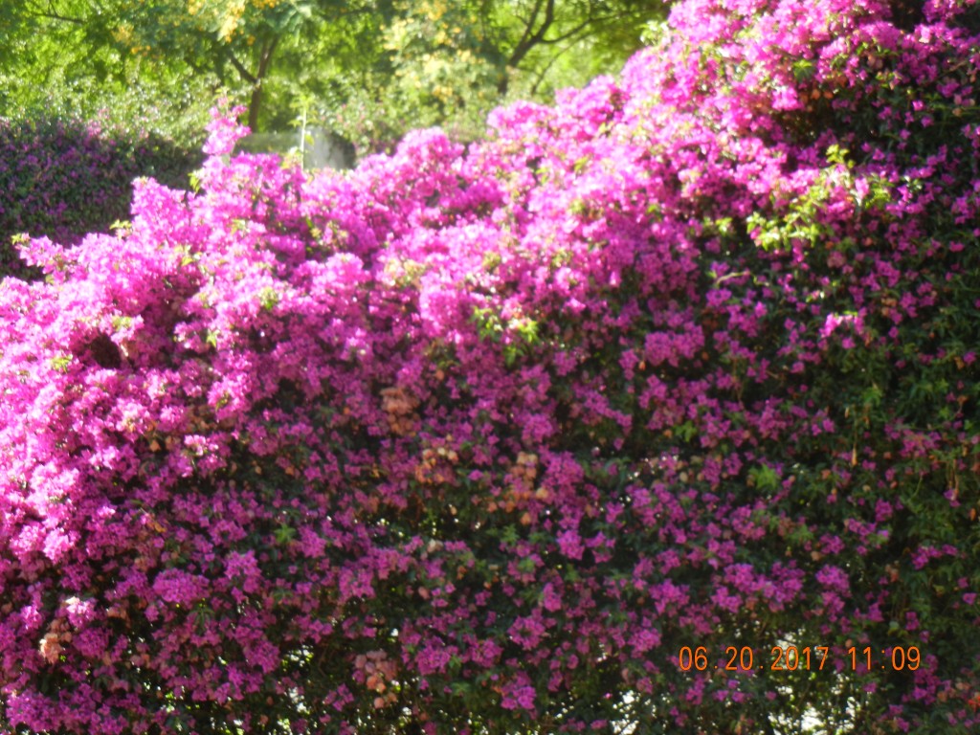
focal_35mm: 102
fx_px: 2888
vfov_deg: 14.5
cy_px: 368
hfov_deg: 19.3
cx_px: 490
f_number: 4.5
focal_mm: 18.3
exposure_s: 1/120
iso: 160
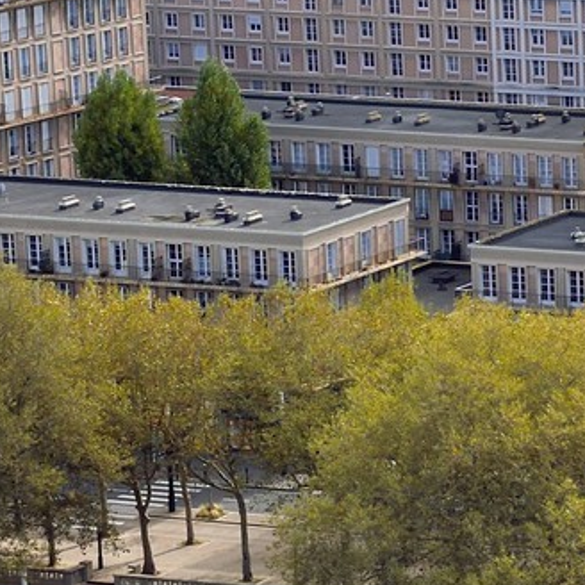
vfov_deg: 8.8
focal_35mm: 199
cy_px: 130
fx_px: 3805
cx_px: 1366
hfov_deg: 8.1
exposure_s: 1/250
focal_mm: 48
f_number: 11
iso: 200
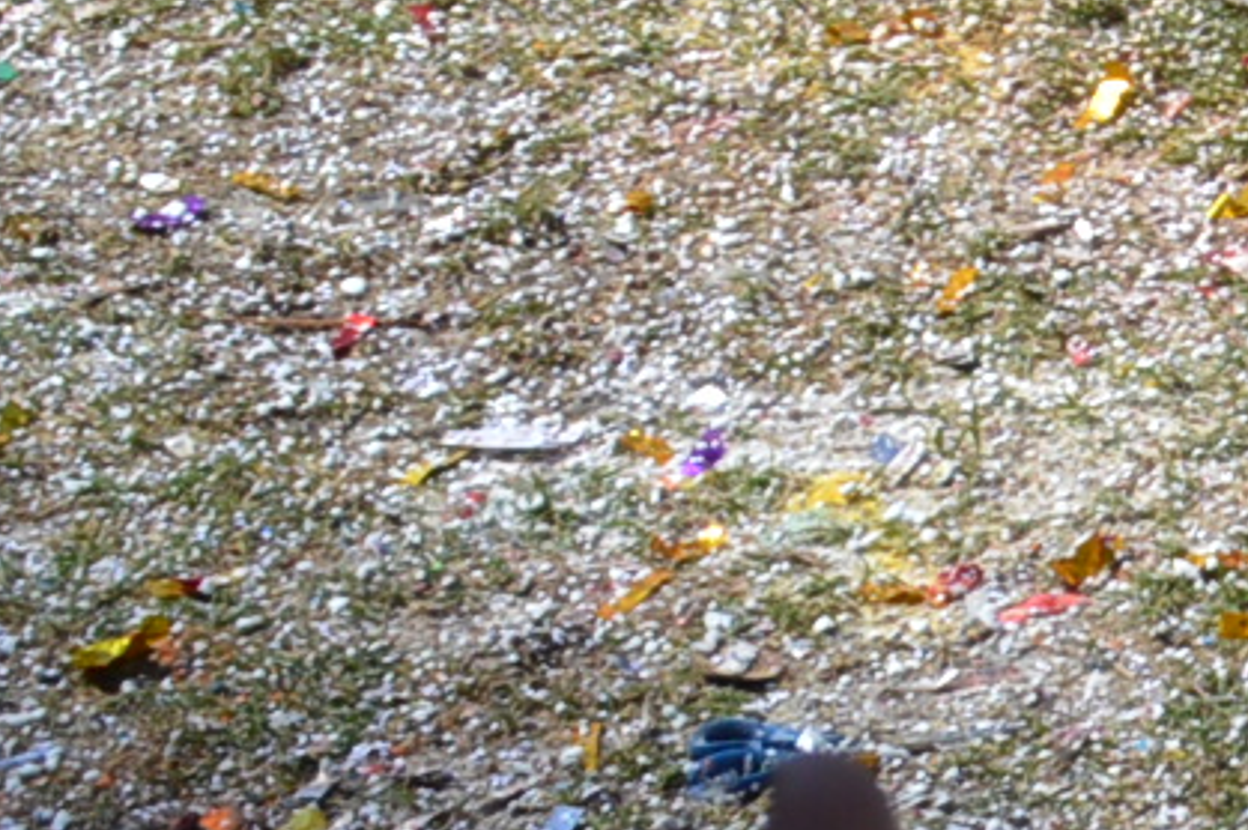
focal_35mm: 216
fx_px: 7482
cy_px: -717
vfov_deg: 6.2
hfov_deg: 8.7
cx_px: 3016
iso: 100
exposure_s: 1/250
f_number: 8
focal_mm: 20
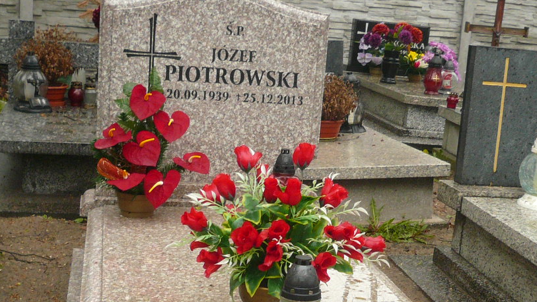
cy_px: 270
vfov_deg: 19.7
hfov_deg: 34.8
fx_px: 855
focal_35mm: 60
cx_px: 301
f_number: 2.8
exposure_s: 1/60
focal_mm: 4.6
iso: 100
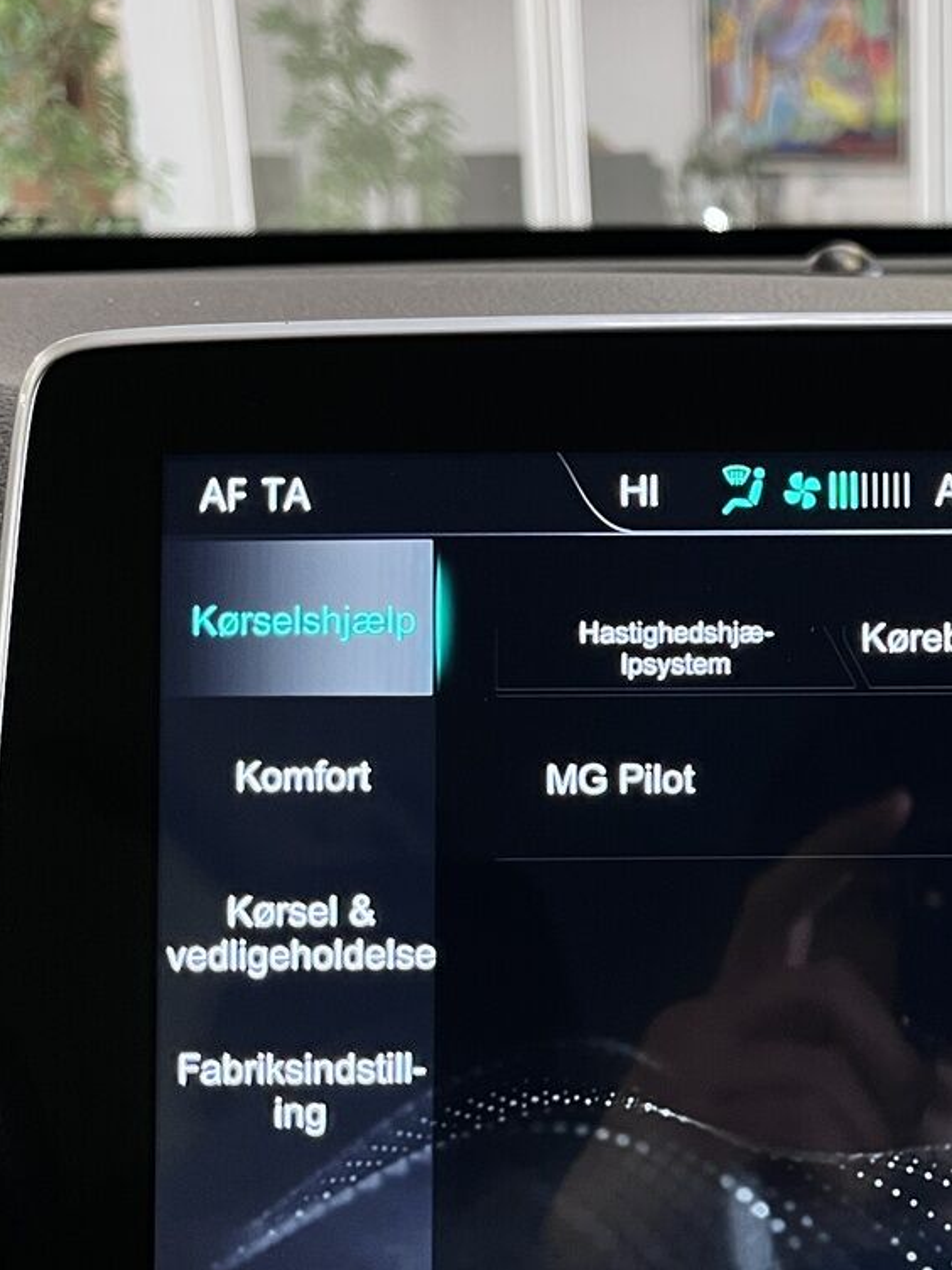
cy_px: 811
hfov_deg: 23.5
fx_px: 2163
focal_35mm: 59
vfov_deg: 32.5
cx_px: 1007
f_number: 1.6
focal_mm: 5.1
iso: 200
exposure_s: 1/50
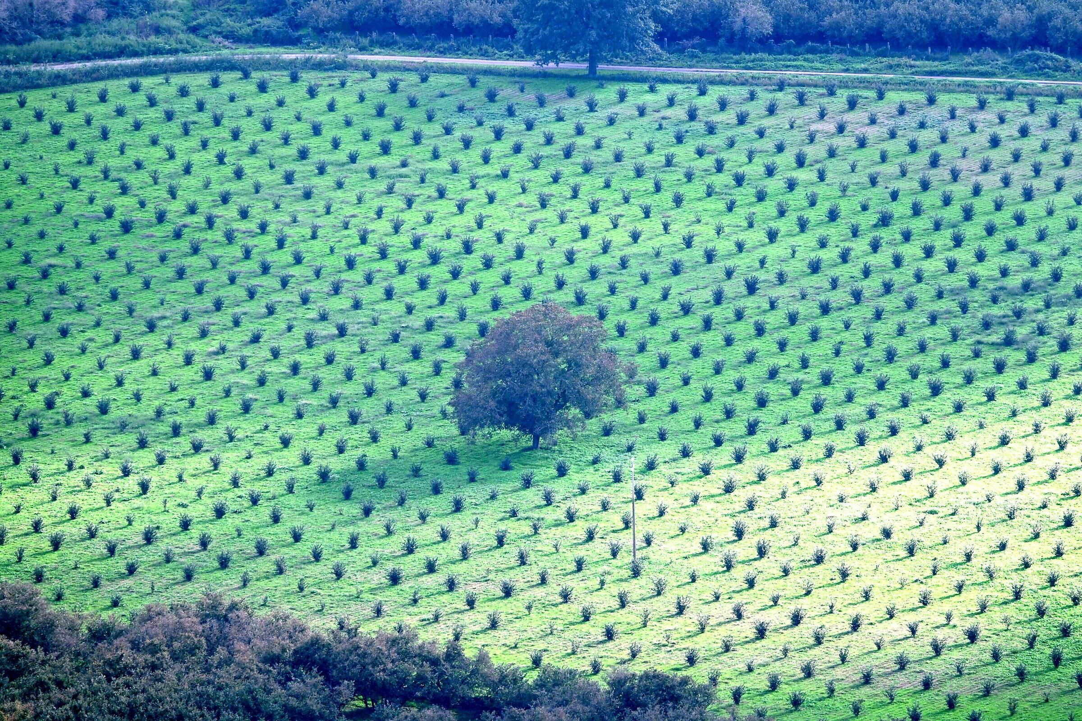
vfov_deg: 2.4
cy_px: 360
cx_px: 541
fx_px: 17040
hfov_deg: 3.6
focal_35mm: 567
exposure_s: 1/125
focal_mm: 207.88
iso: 160
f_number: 7.1
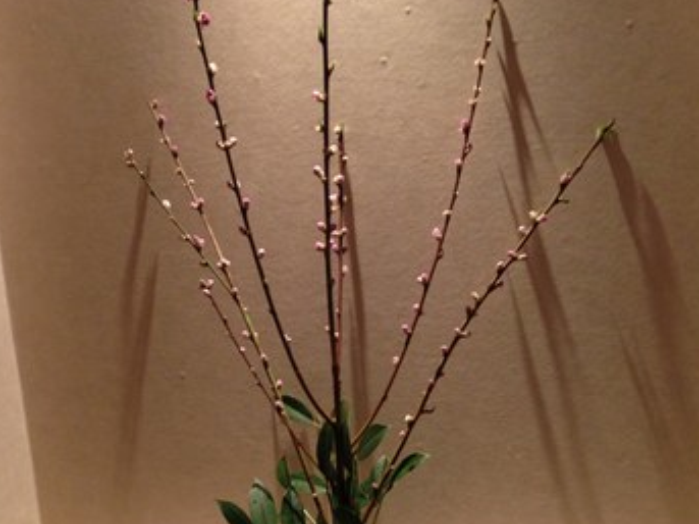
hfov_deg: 37.5
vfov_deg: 28.3
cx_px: 332
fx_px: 1029
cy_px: 370
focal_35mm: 51
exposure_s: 1/20
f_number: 2.4
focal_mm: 4.28
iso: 160
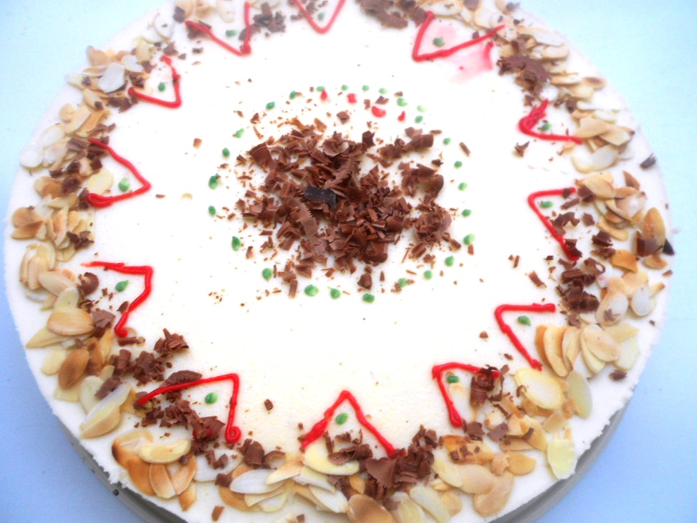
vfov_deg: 51.4
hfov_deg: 65.3
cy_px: 263
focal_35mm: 27
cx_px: 341
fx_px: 544
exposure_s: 1/60
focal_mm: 4.6
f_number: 3.2
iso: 80
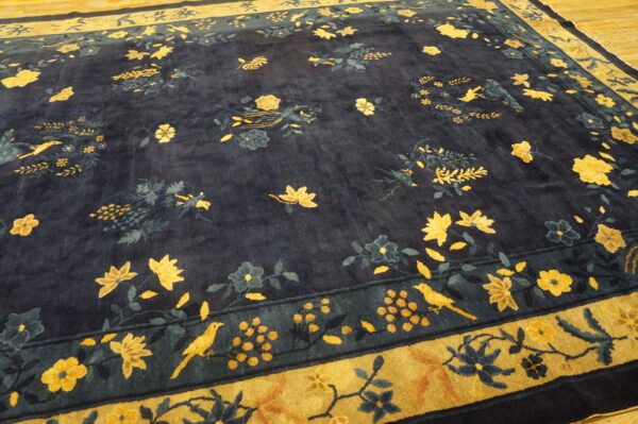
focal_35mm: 28
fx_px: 505
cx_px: 319
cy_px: 212
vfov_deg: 45.6
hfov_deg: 64.6
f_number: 4
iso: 1600
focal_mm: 19
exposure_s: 1/60
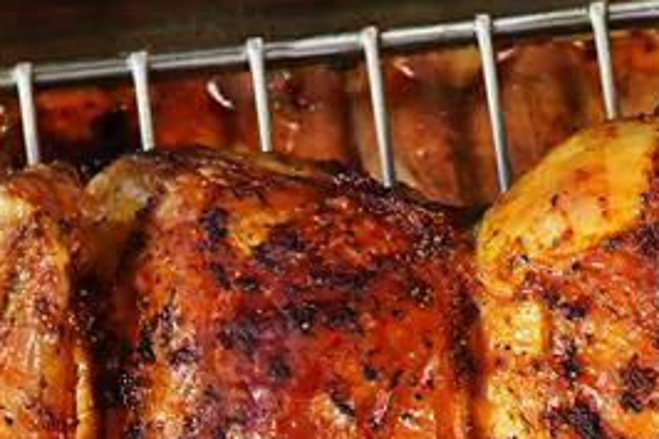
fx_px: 3878
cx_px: 486
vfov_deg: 6.3
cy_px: 847
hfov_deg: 9.7
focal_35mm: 212
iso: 1600
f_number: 4
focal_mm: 31
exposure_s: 1/160
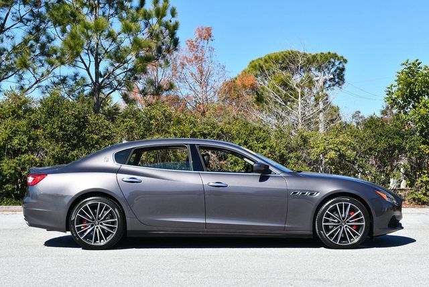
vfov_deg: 22.7
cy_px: 144
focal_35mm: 60
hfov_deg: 33.4
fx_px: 716
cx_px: 214
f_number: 8
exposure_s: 1/250
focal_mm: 30
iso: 125
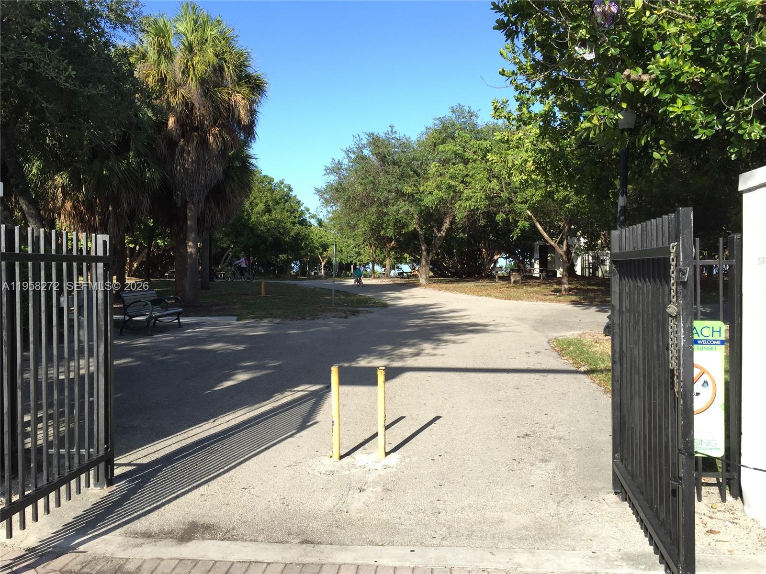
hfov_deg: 61.7
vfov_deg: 48.2
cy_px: 287
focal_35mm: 29
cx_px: 383
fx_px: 642
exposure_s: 1/670
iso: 32
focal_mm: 4.15
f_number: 2.2
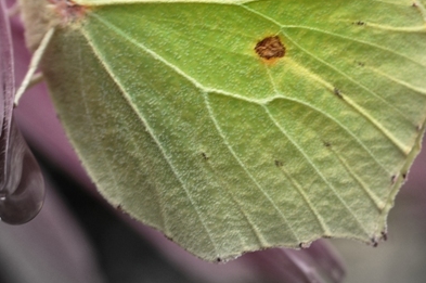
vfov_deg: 8.1
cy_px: 14
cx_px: 314
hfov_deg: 12.2
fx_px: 1986
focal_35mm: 168
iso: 200
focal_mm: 55
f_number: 8
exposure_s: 1/100
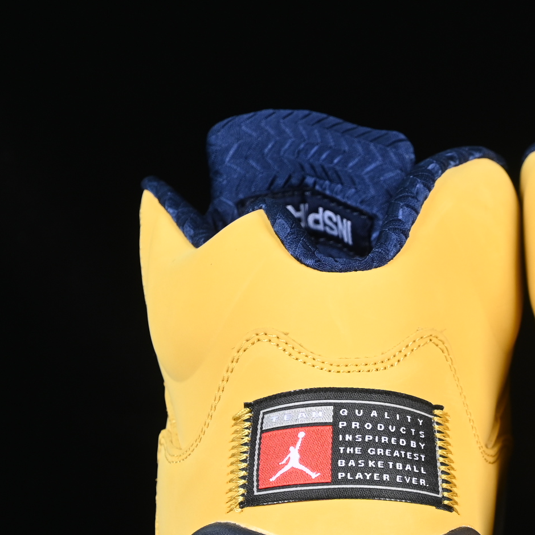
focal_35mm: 189
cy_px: 388
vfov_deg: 9.2
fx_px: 3305
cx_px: 526
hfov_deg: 9.2
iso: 160
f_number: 6.3
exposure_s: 1/60
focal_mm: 50
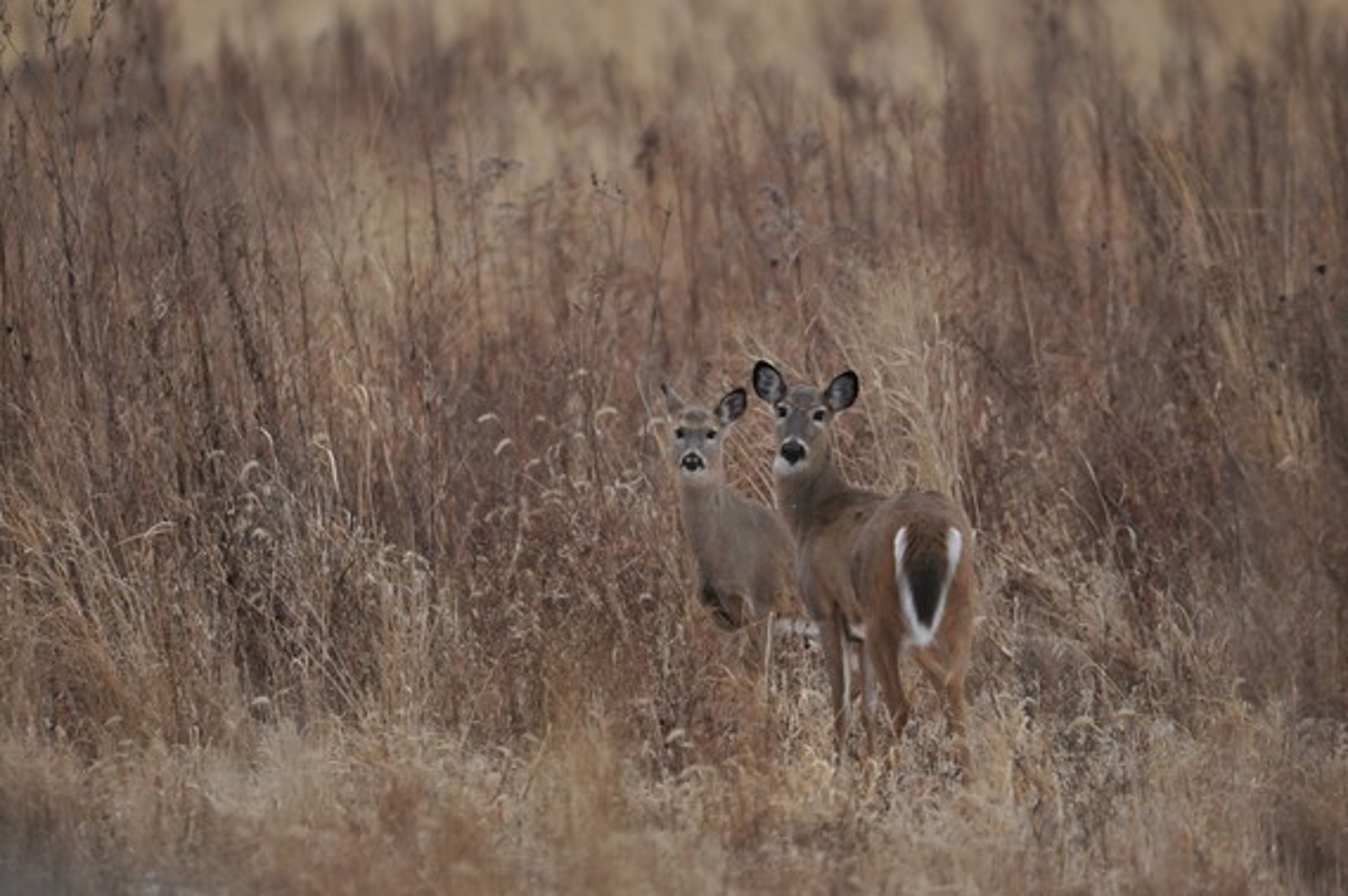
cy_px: 448
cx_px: 674
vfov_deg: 2.3
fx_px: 22441
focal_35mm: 600
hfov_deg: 3.4
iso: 1000
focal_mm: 400
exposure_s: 1/320
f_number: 4
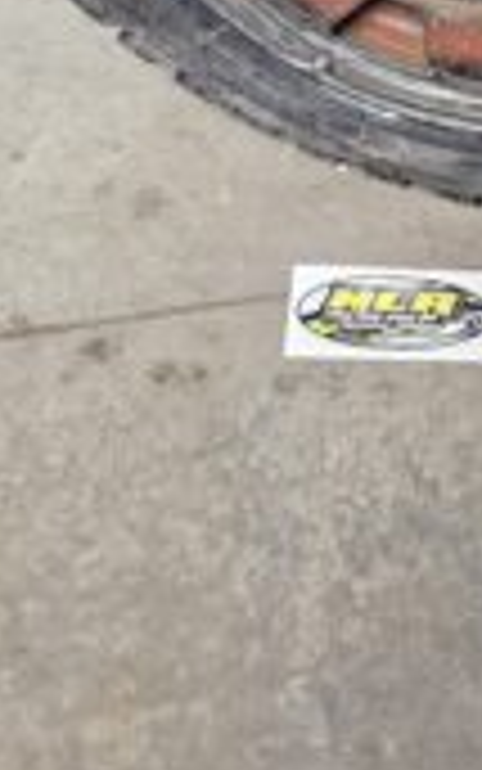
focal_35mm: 57
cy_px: -32
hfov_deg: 22.1
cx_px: 450
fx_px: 1197
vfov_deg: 32.3
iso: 640
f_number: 1.7
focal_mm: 6.3
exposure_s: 1/30
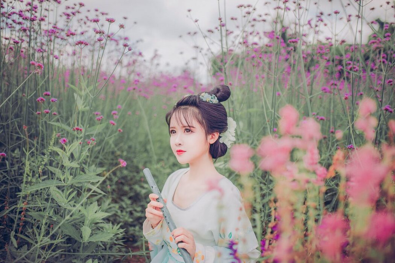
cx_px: 198
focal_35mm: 34
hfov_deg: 55.8
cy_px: 132
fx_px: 373
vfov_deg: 38.9
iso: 100
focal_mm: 35
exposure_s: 1/1600
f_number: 1.4
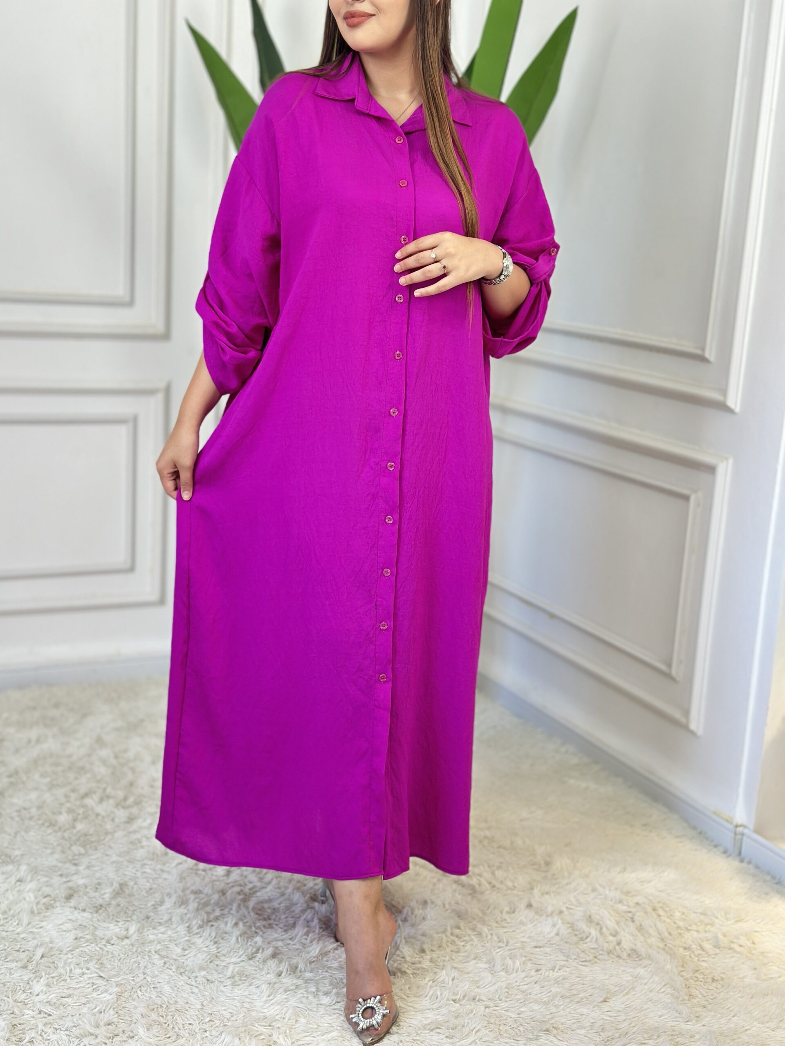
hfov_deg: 30.3
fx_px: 1451
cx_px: 392
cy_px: 523
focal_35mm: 48
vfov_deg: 39.7
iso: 100
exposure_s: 1/100
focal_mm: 6.86
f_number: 1.78
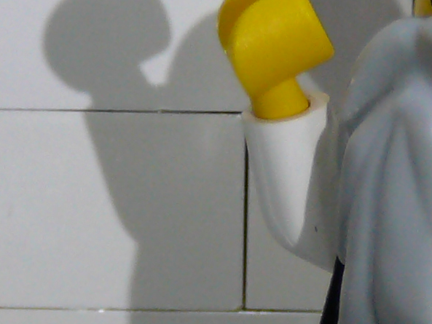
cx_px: 270
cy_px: 315
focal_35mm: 410
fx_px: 5118
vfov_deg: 3.6
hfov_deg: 4.8
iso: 160
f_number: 3.9
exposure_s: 1/30
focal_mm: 14.1
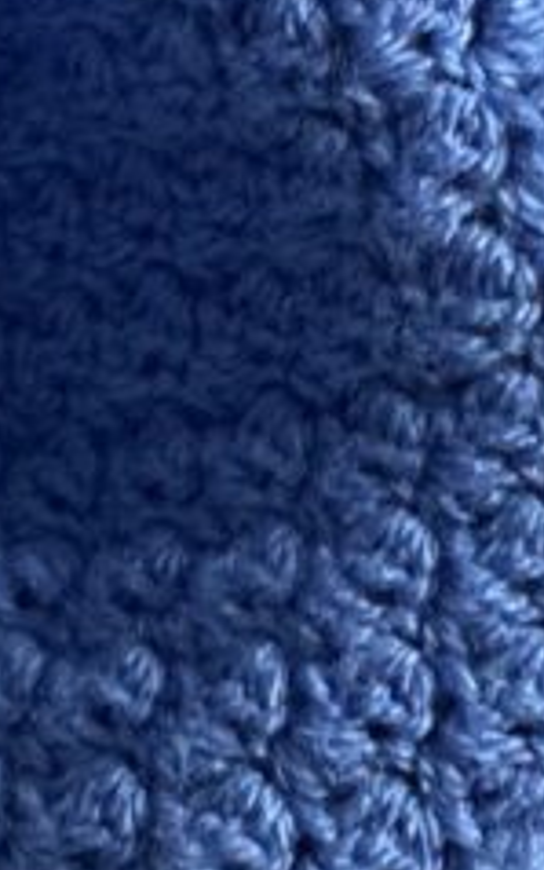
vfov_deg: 12.2
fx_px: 4004
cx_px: 223
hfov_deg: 7.8
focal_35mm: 169
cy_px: -49
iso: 250
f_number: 2.2
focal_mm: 2.71
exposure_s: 1/60
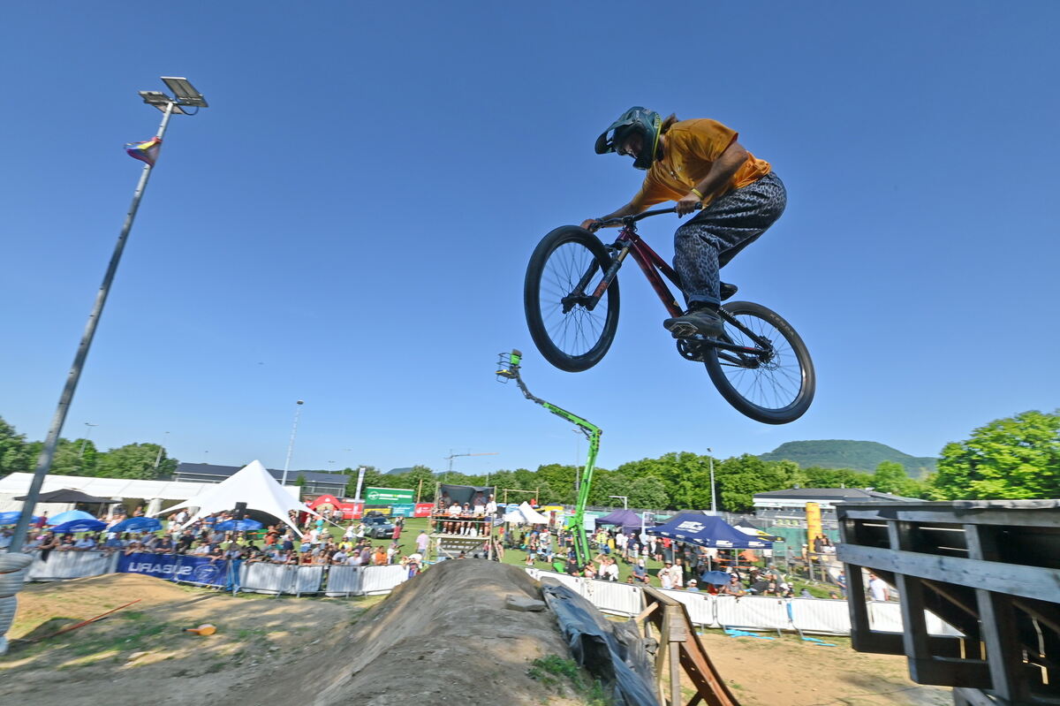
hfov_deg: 96.8
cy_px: 353
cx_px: 530
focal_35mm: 16
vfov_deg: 73.7
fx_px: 471
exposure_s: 1/400
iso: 400
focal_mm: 16
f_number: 14
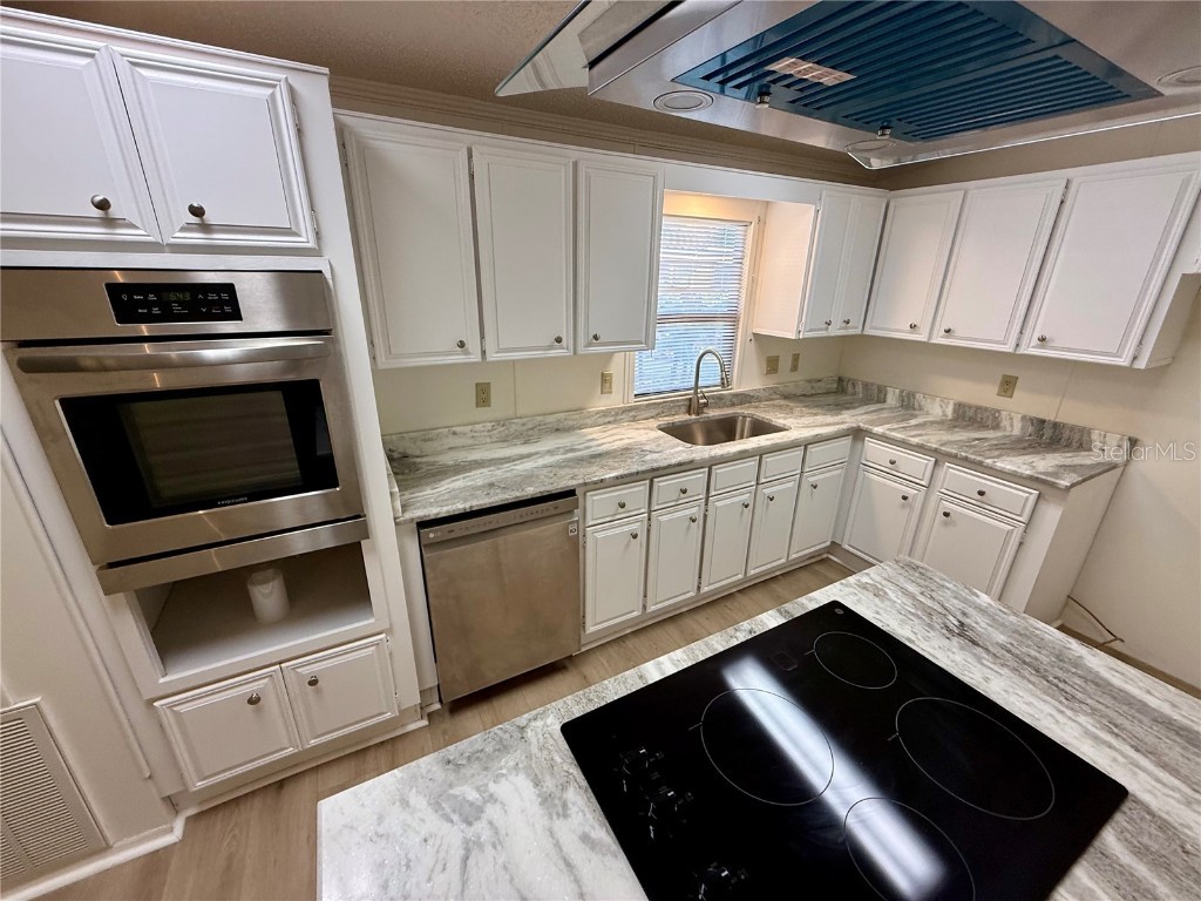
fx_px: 486
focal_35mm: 14
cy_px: 450
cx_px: 600
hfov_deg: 102.1
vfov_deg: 85.7
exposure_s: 1/120
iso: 160
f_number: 2.2
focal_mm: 2.22
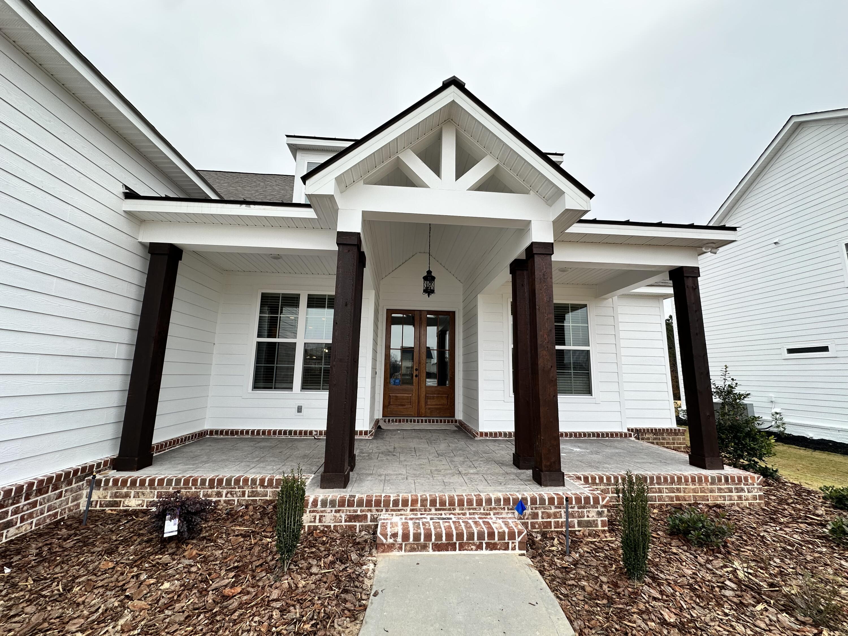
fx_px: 343
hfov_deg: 102.1
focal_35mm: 14
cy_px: 318
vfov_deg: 85.7
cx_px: 424
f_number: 2.2
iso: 40
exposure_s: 1/373
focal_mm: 2.22
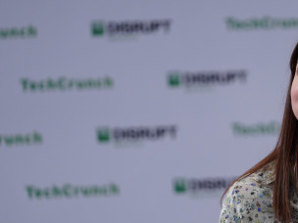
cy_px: 112
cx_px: 271
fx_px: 3271
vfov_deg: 3.9
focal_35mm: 380
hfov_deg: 5.2
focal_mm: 200
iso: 1000
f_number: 2.8
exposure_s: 1/400
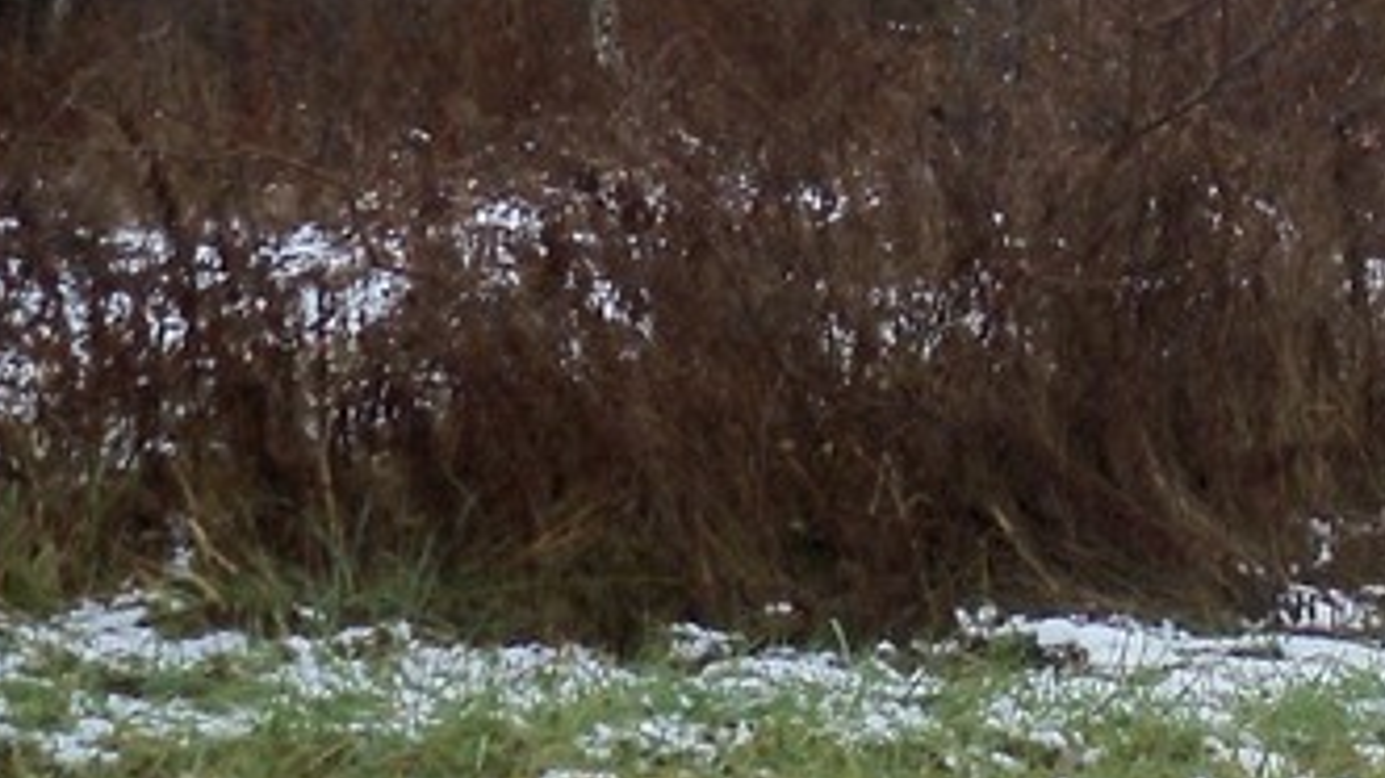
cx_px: 1879
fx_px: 4700
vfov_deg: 9.3
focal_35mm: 128
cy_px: -180
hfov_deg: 15.8
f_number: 3.5
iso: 200
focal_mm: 6.3
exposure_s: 1/250
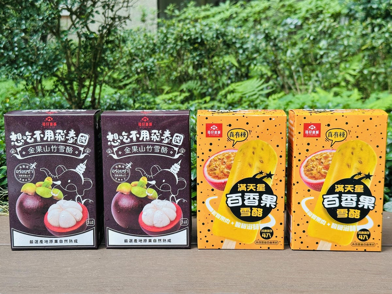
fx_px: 544
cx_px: 196
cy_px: 147
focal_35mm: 48
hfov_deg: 39.7
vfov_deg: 30.3
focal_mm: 6.86
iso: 80
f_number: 1.78
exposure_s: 1/91
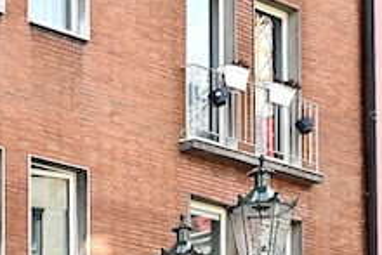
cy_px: 563
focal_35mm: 135
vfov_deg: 9.3
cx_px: -198
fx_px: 1433
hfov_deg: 14.2
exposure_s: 1/100
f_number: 5
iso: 100
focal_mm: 29
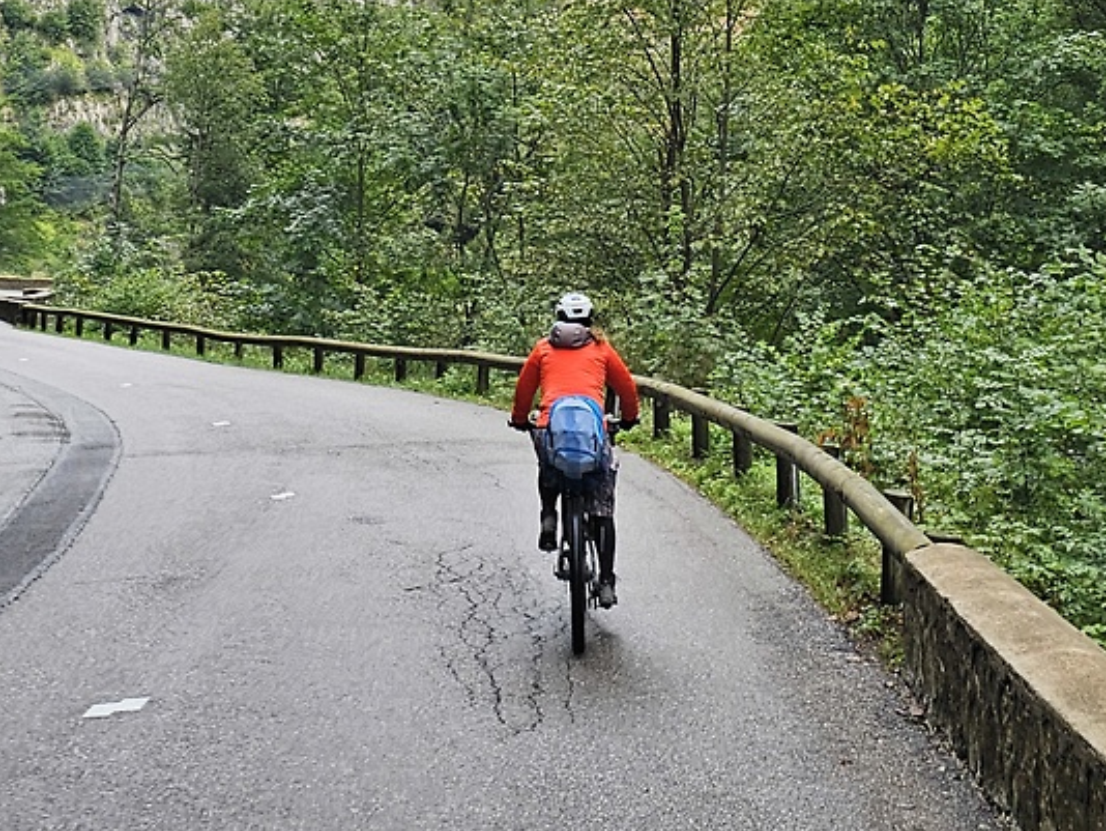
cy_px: -189
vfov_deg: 21.8
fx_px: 1982
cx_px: 449
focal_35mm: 62
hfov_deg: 31.1
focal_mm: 6.3
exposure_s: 1/180
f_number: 1.7
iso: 40
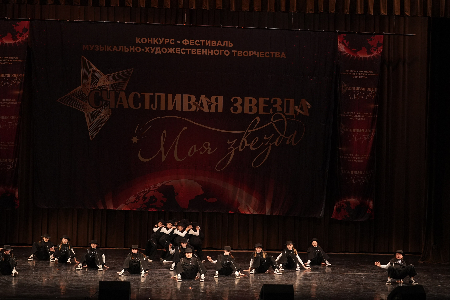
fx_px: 975
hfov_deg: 26.0
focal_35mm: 78
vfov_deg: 17.5
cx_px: 210
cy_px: 140
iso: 2000
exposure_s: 1/400
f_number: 2.8
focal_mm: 72
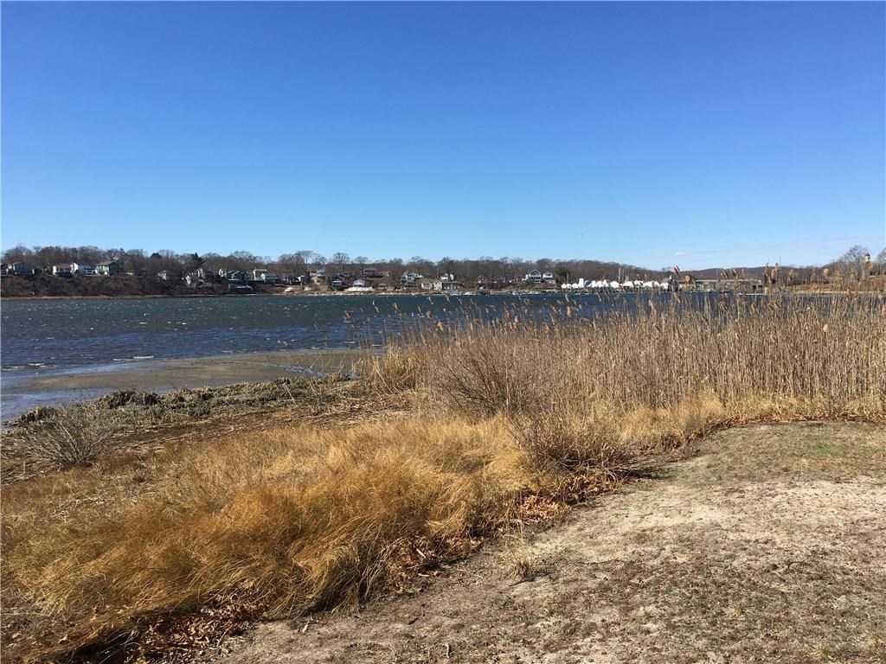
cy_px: 332
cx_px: 443
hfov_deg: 61.7
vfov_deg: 48.2
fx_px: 742
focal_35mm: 29
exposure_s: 1/1709
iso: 25
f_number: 2.2
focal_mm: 4.15
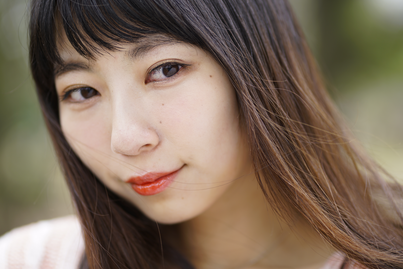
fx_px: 996
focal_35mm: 89
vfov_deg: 15.4
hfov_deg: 22.9
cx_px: 203
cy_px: 131
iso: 100
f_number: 1.8
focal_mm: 85
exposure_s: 1/160
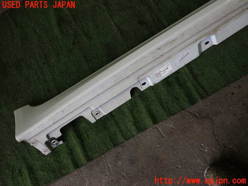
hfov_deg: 60.0
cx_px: 124
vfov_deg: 46.8
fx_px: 215
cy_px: 93
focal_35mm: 30
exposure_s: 1/60
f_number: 2.3
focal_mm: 5.4
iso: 200
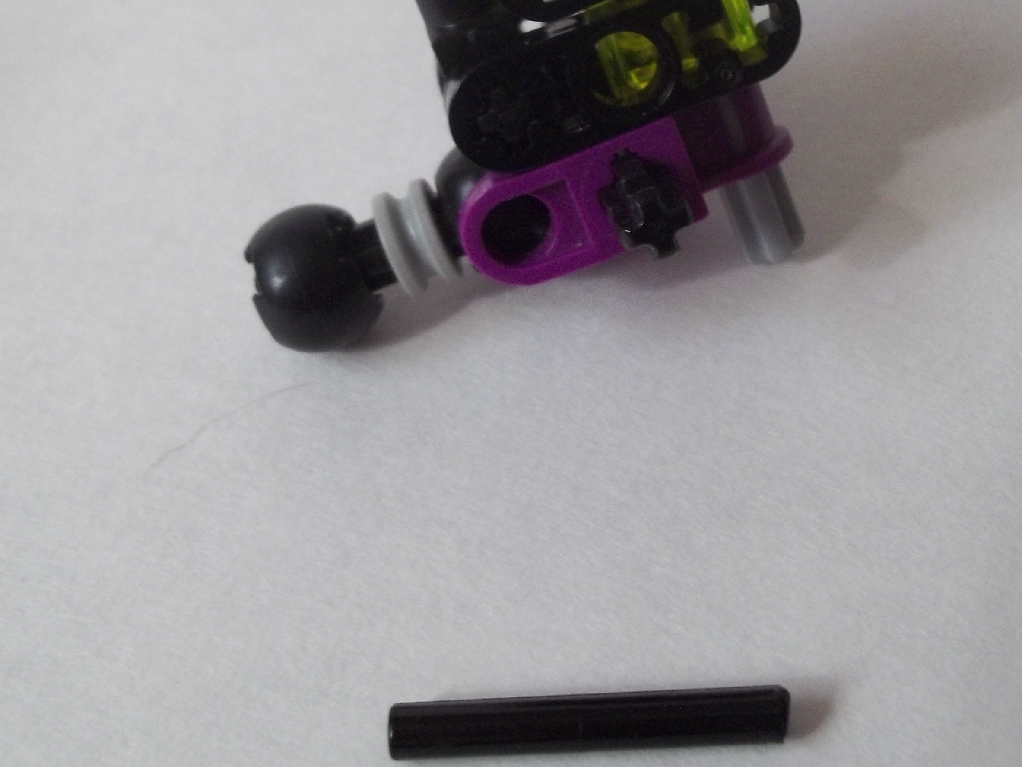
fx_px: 1712
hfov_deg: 33.2
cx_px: 591
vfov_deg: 25.1
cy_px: 259
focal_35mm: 58
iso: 160
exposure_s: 1/20
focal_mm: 5.7
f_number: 2.9
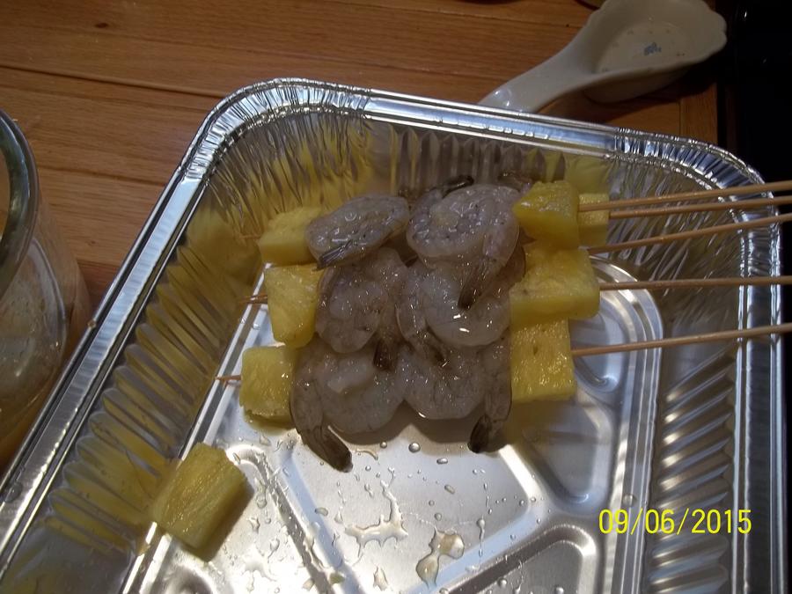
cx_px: 396
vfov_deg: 44.2
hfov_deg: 56.8
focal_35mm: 32
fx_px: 732
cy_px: 297
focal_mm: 5.7
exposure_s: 1/50
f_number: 2.9
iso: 64
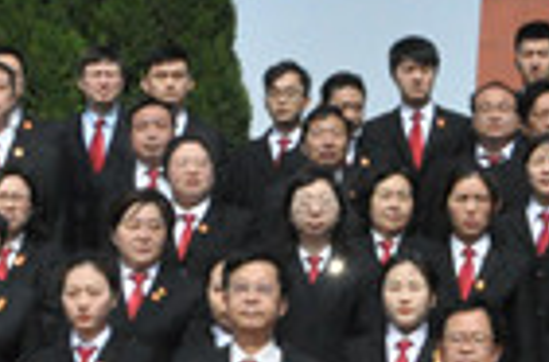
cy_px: 93
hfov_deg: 10.5
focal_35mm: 192
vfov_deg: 7.1
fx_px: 2918
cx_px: 681
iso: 3200
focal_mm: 30
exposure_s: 1/1600
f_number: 20
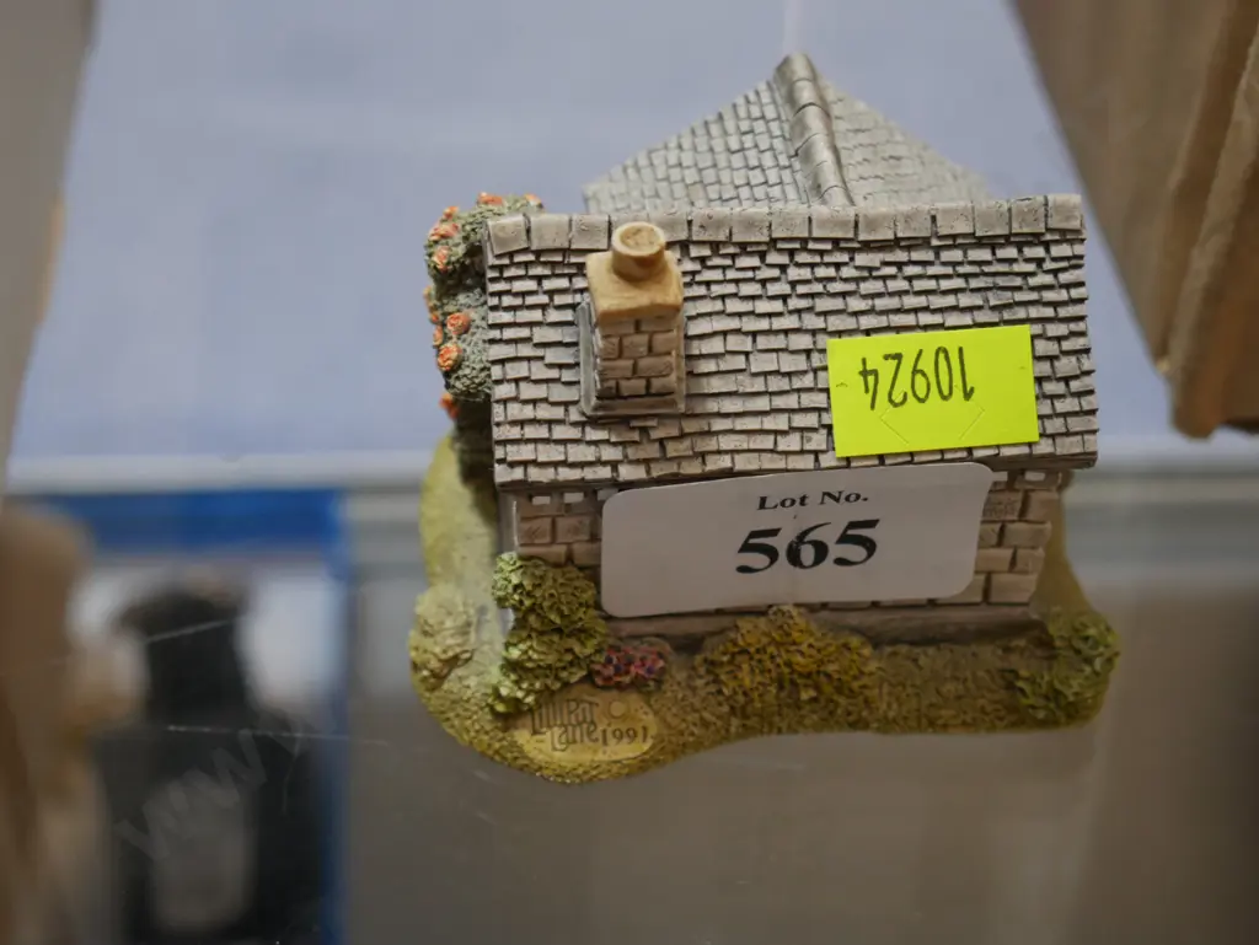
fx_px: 2183
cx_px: 630
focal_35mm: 60
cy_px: 472
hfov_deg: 32.2
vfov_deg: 24.4
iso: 1000
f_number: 5.4
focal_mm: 30
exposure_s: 1/60
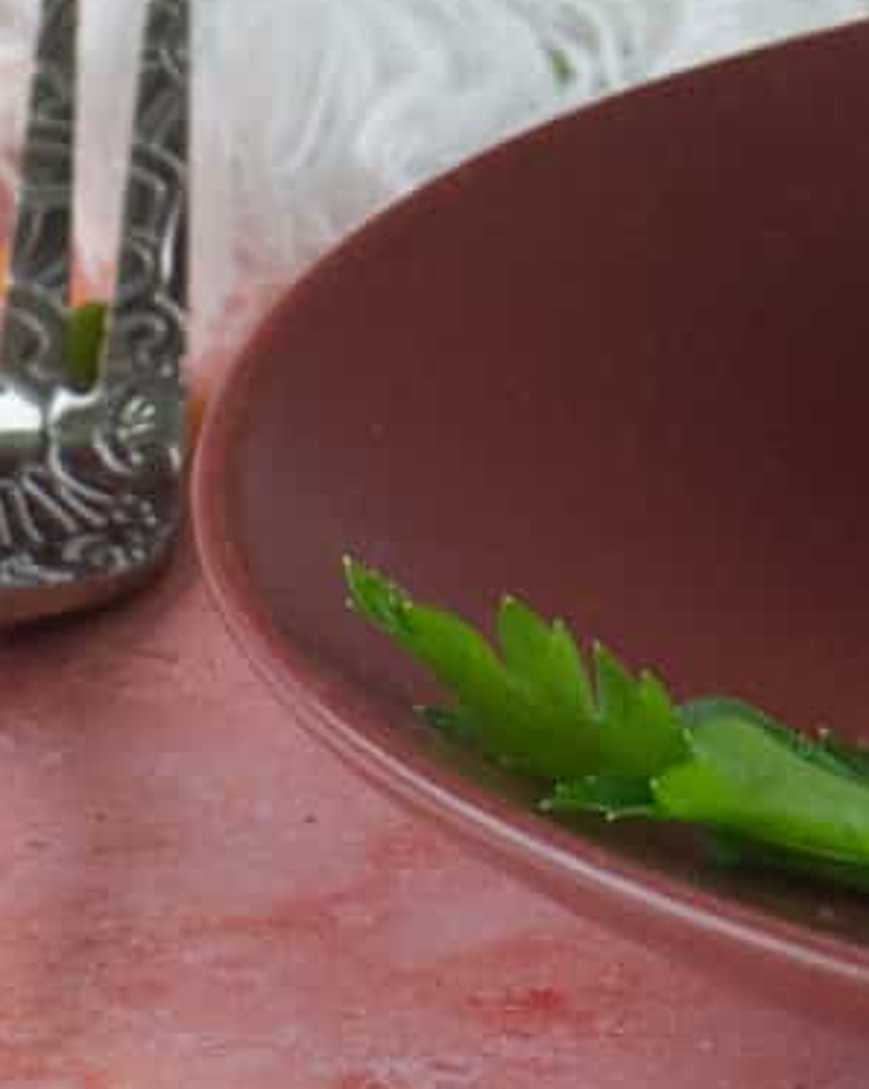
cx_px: 1185
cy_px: -1320
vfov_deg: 5.5
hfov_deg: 4.5
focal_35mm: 341
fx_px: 10976
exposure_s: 1/25
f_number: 8
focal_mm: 50
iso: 1600
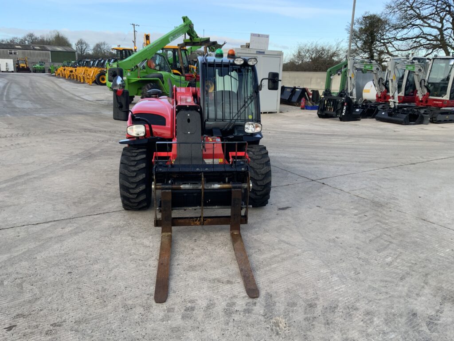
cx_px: 227
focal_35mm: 29
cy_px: 170
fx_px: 380
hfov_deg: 61.7
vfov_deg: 48.2
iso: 16
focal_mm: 3
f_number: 1.8
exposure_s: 1/302
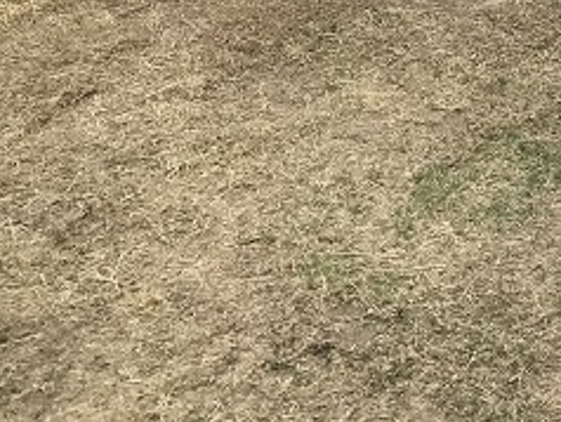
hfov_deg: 18.6
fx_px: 1525
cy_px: -243
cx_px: 820
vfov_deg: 14.5
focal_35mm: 94
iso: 20
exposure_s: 1/1681
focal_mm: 3.99
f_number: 1.8
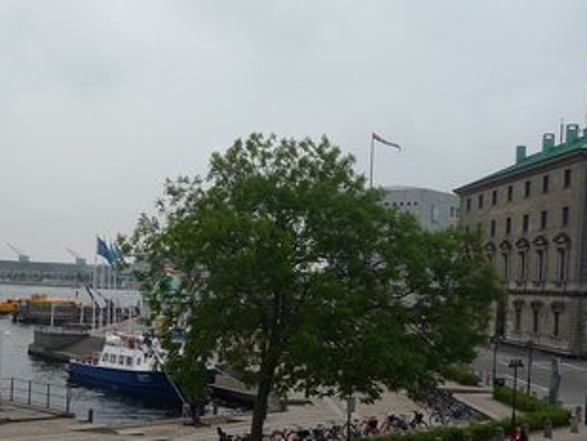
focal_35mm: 58
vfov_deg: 25.0
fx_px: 984
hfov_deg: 31.3
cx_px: 34
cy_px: 314
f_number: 8
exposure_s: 1/320
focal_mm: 4.7
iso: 100
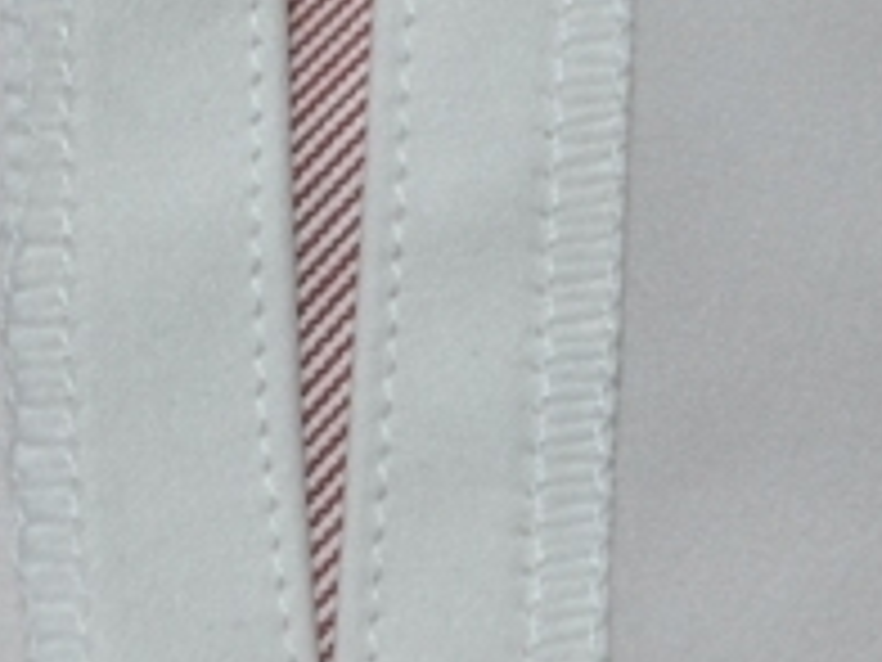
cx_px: 436
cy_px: 43
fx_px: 3847
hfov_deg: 13.1
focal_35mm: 151
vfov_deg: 9.8
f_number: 4
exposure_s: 1/60
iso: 200
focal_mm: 20
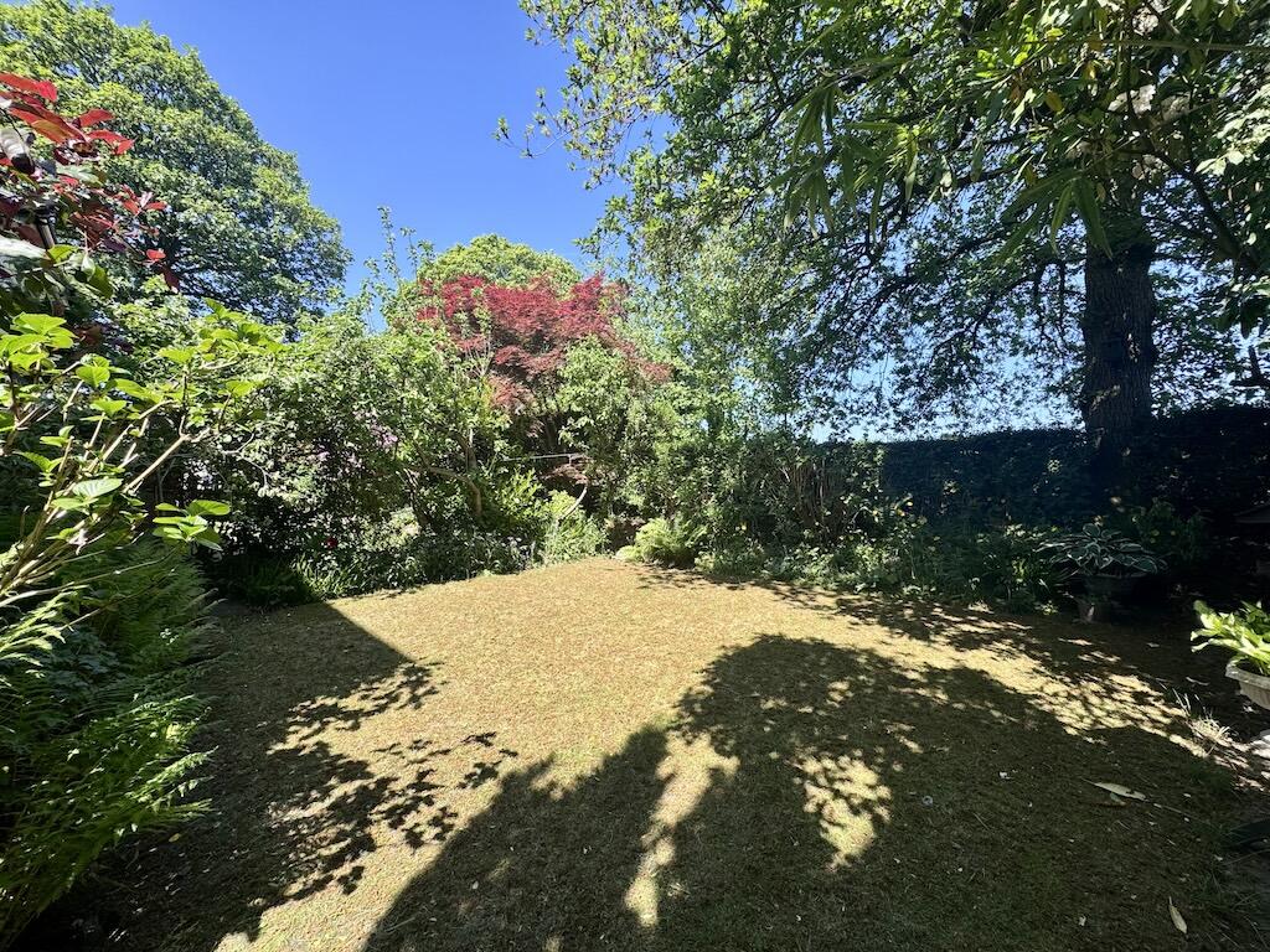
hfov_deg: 102.1
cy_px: 476
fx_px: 514
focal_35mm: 14
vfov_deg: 85.7
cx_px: 635
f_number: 2.2
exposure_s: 1/508
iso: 40
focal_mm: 2.22
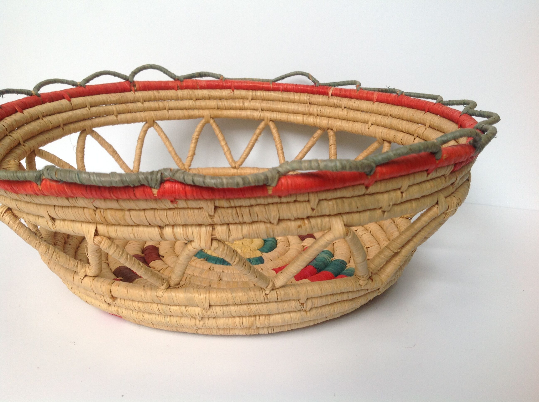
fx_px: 544
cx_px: 270
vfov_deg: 40.6
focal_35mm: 35
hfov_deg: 52.7
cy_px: 201
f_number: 2.4
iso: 64
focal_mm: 4.28
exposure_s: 1/60
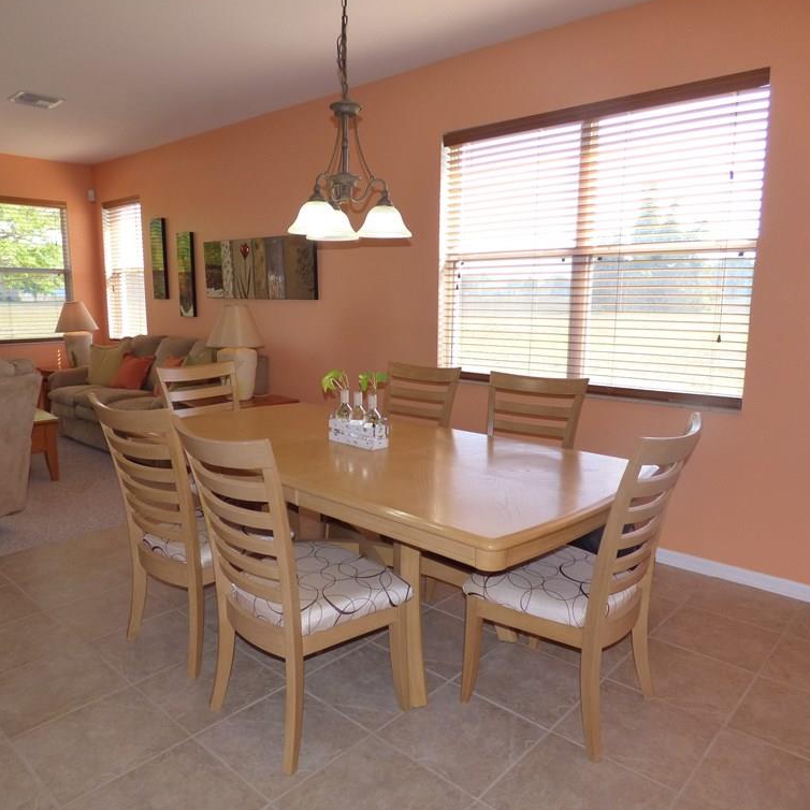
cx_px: 376
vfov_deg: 65.0
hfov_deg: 65.0
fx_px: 635
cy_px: 403
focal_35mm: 24
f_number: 2.8
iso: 160
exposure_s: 1/160
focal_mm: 3.58
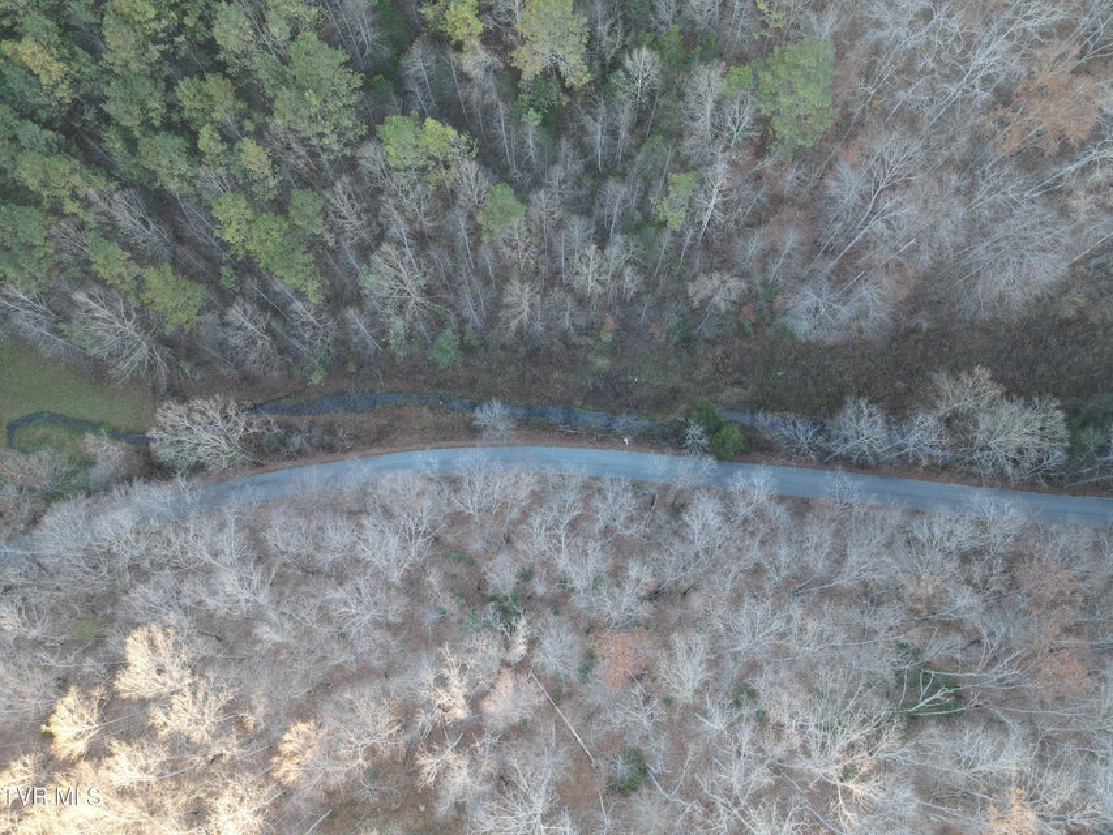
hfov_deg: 71.6
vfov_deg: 56.8
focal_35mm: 24
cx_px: 556
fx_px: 772
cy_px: 418
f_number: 2.8
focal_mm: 4.5
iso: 140
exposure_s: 1/15
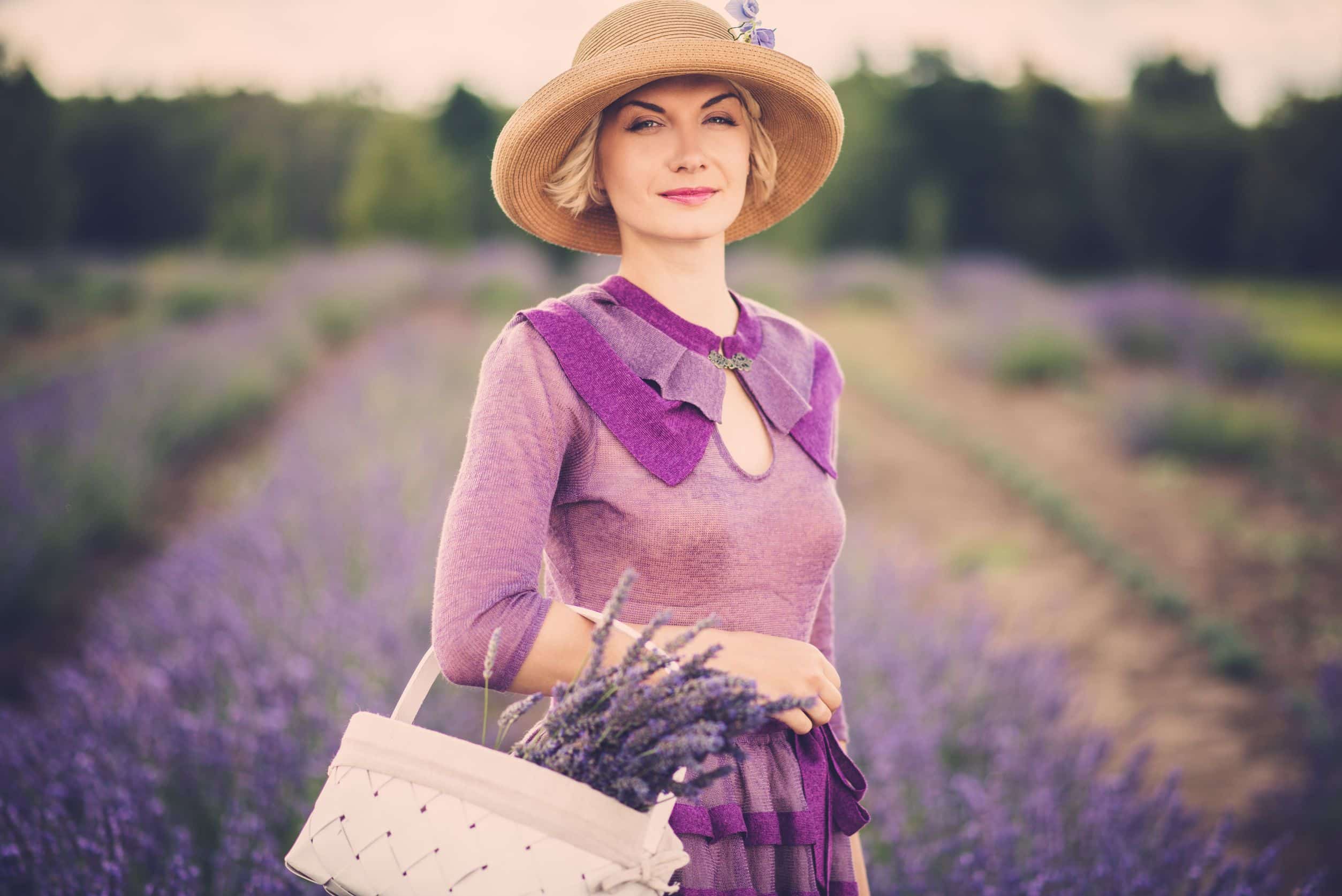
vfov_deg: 16.1
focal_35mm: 85
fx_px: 3169
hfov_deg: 23.9
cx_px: 671
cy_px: 448
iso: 100
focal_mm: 85
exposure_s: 1/1600
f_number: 1.8
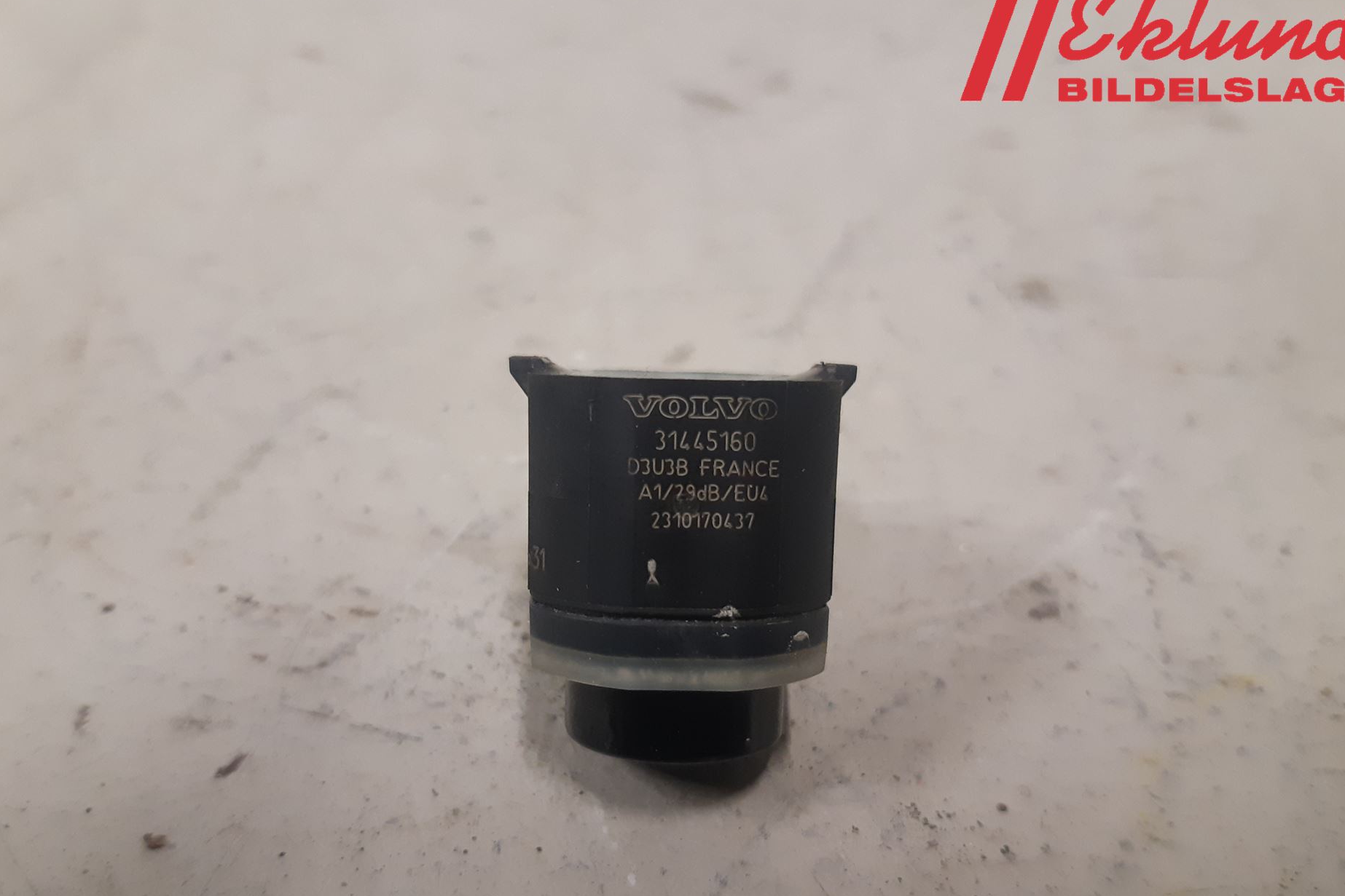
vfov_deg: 43.4
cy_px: 537
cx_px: 662
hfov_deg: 61.9
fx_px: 1121
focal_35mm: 30
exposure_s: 1/50
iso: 250
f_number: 1.7
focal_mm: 3.93
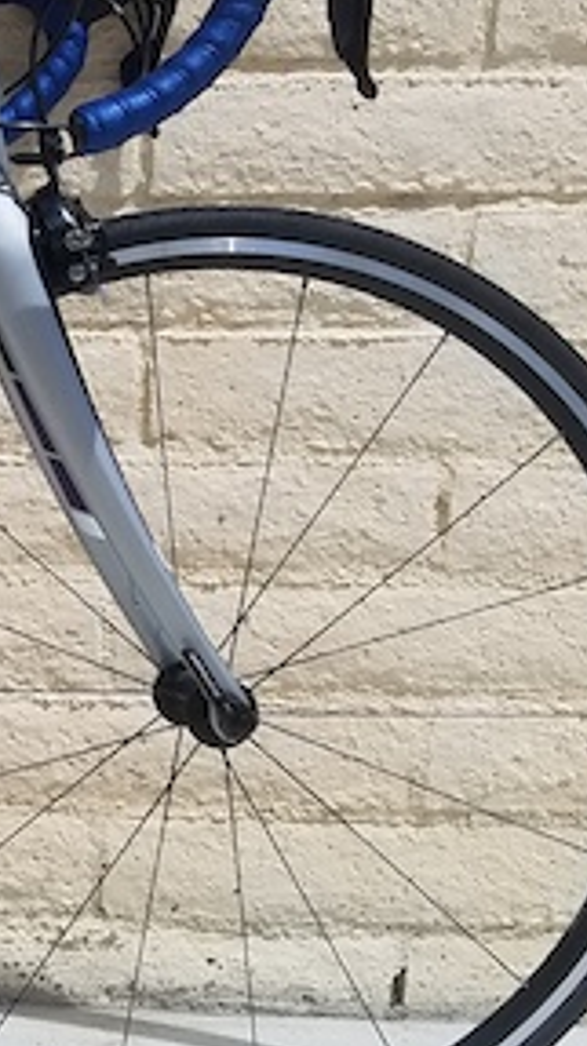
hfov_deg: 13.4
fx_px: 2191
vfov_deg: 26.8
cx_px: -525
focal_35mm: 79
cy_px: 383
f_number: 1.7
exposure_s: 1/5264
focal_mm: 4.2
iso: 50
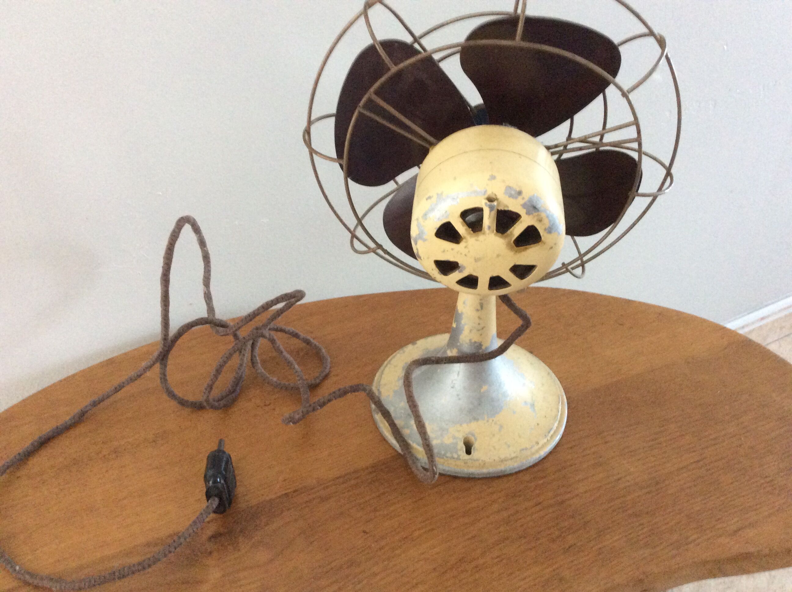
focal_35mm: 32
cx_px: 396
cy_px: 296
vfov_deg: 44.1
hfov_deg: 56.9
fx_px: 731
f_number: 2.4
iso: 320
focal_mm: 3.3
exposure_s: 1/17
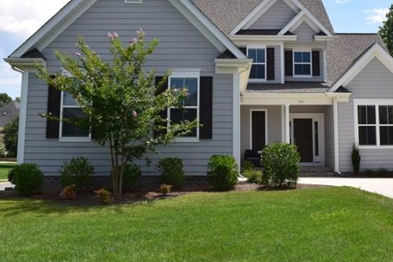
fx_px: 532
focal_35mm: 49
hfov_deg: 40.0
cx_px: 263
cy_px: 88
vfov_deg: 27.4
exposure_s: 1/500
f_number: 11
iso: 320
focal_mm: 21
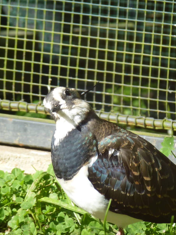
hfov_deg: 2.9
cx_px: 128
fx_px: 3479
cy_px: 118
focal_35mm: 513
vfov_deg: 3.9
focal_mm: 68.8
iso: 125
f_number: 5.9
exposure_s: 1/125
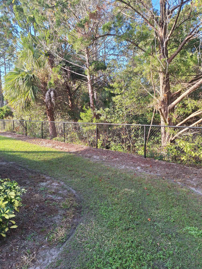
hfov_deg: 58.9
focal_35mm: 23
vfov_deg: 73.9
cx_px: 101
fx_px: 179
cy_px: 134
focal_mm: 5.54
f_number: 1.8
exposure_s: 1/312
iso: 40
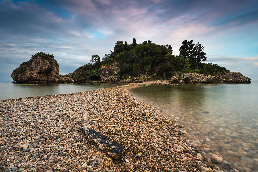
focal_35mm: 20
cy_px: 86
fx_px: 143
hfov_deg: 84.0
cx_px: 129
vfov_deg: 62.0
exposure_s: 30
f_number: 14
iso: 200
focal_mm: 20
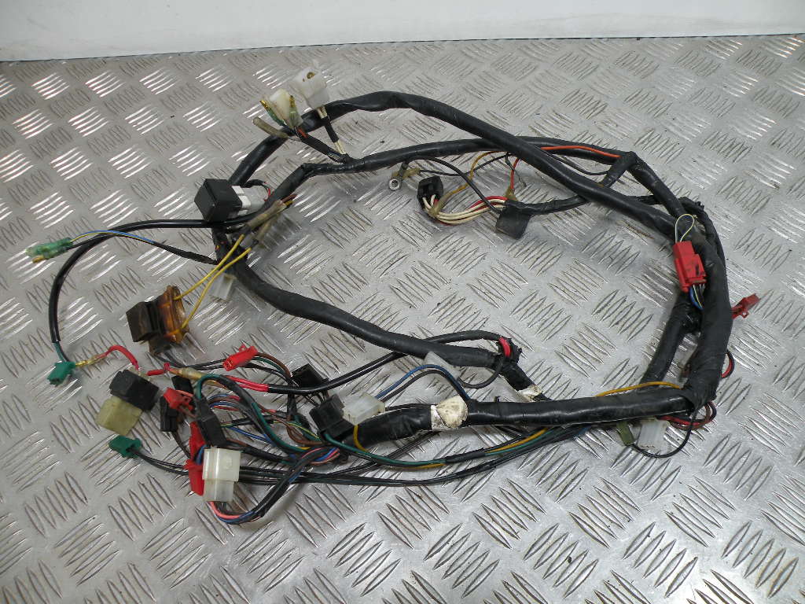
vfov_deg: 51.4
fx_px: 628
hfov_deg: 65.3
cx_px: 402
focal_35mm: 27
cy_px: 302
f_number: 3.2
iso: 64
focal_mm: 4.7
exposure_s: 1/66.1
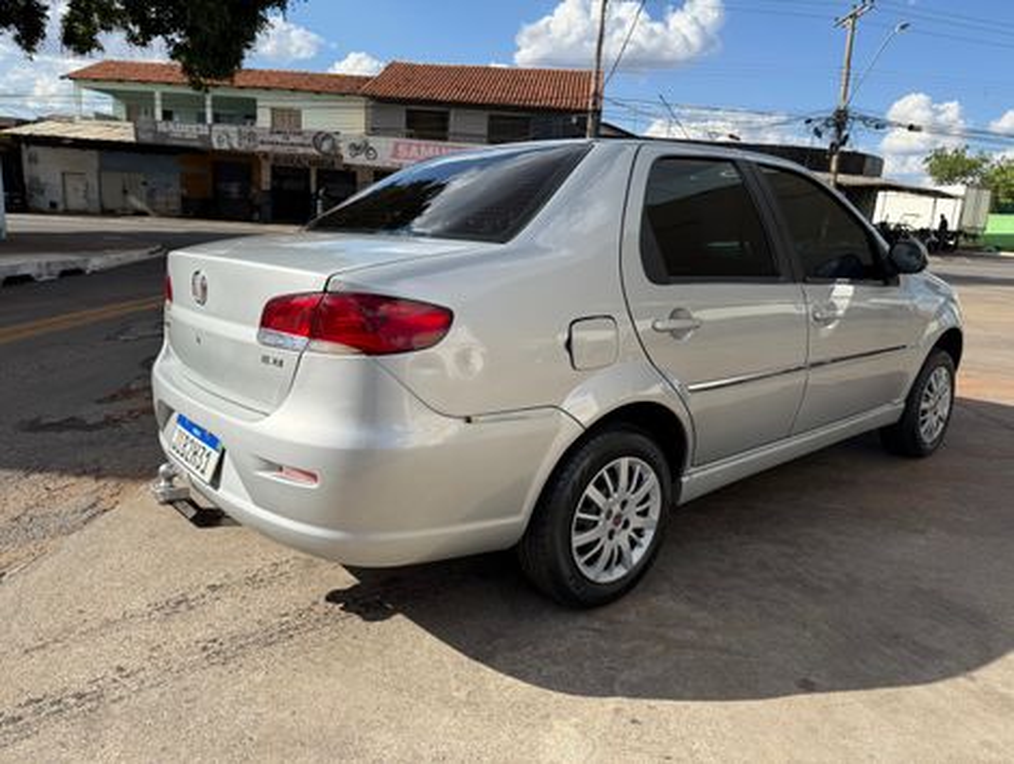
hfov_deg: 71.5
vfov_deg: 56.9
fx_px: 704
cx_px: 507
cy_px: 382
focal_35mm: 24
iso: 80
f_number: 1.78
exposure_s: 1/3584
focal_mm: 6.76
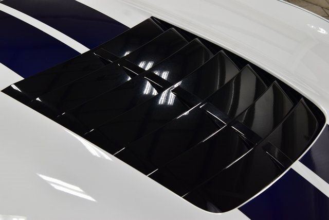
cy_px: 110
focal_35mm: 63
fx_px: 576
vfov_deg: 21.6
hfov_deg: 31.9
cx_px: 164
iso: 800
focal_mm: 42
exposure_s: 1/60
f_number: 8
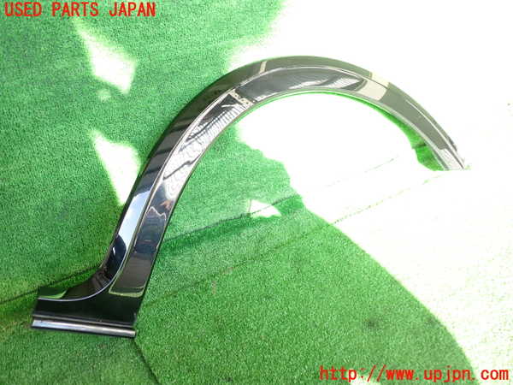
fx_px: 445
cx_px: 256
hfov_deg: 60.0
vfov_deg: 46.8
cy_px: 192
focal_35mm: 30
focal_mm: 5.4
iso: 100
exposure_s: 1/80
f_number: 2.3
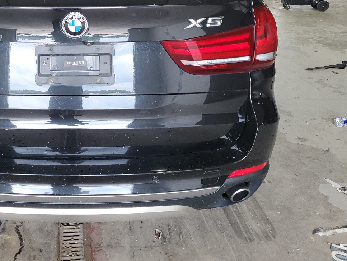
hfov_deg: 41.9
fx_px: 431
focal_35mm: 43
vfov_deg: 32.7
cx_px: 69
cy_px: 53
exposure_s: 1/120
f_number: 1.5
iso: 86
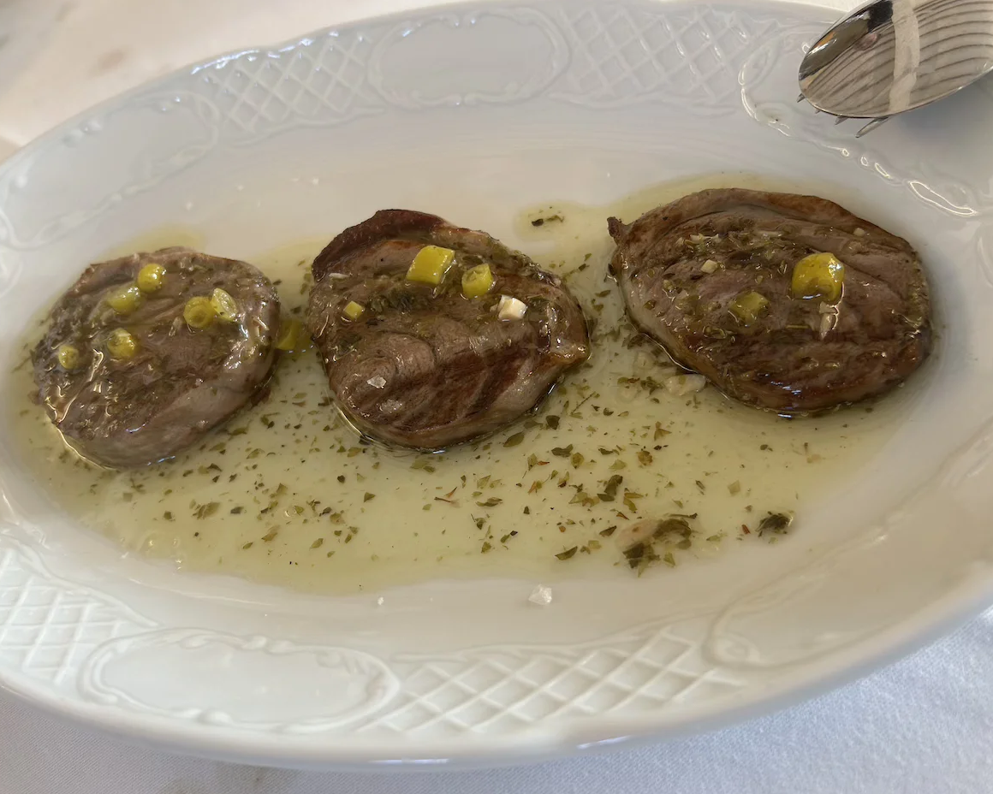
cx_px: 484
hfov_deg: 62.2
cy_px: 404
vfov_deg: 51.5
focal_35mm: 28
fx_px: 823
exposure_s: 1/50
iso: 64
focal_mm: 5.7
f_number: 1.5
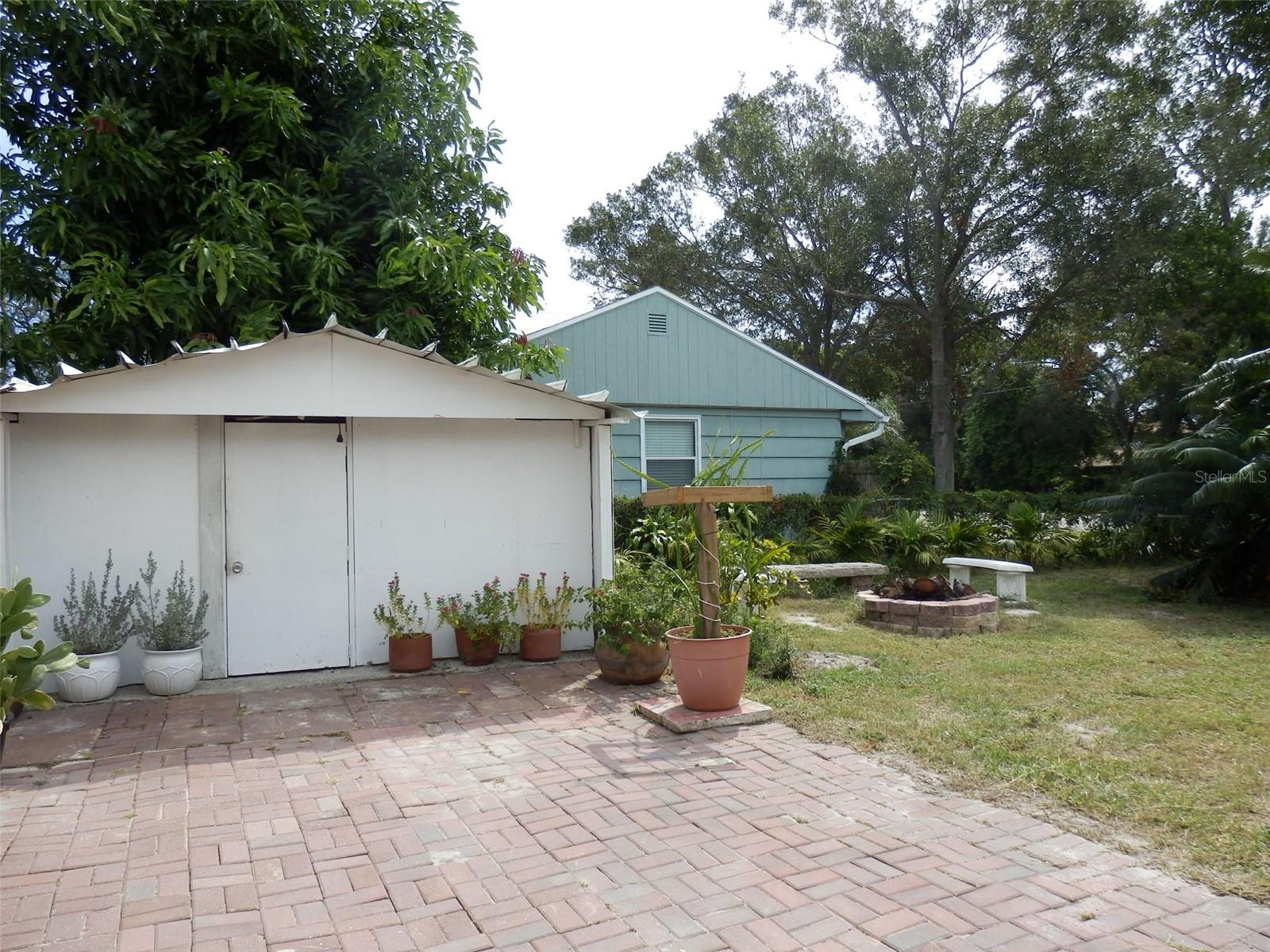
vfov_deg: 54.9
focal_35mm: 25
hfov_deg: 69.4
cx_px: 635
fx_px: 917
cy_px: 476
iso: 80
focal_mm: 4.5
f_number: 3
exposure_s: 1/640
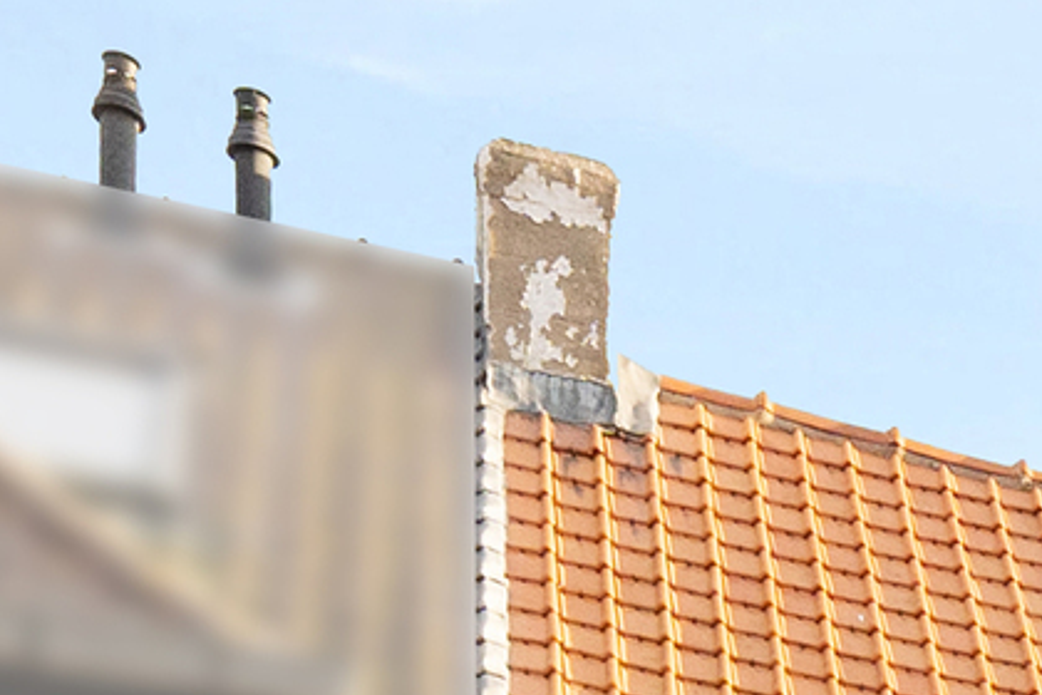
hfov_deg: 17.9
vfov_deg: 13.6
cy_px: 1541
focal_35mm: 80
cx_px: 2059
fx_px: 2315
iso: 250
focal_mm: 14
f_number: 9
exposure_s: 1/200
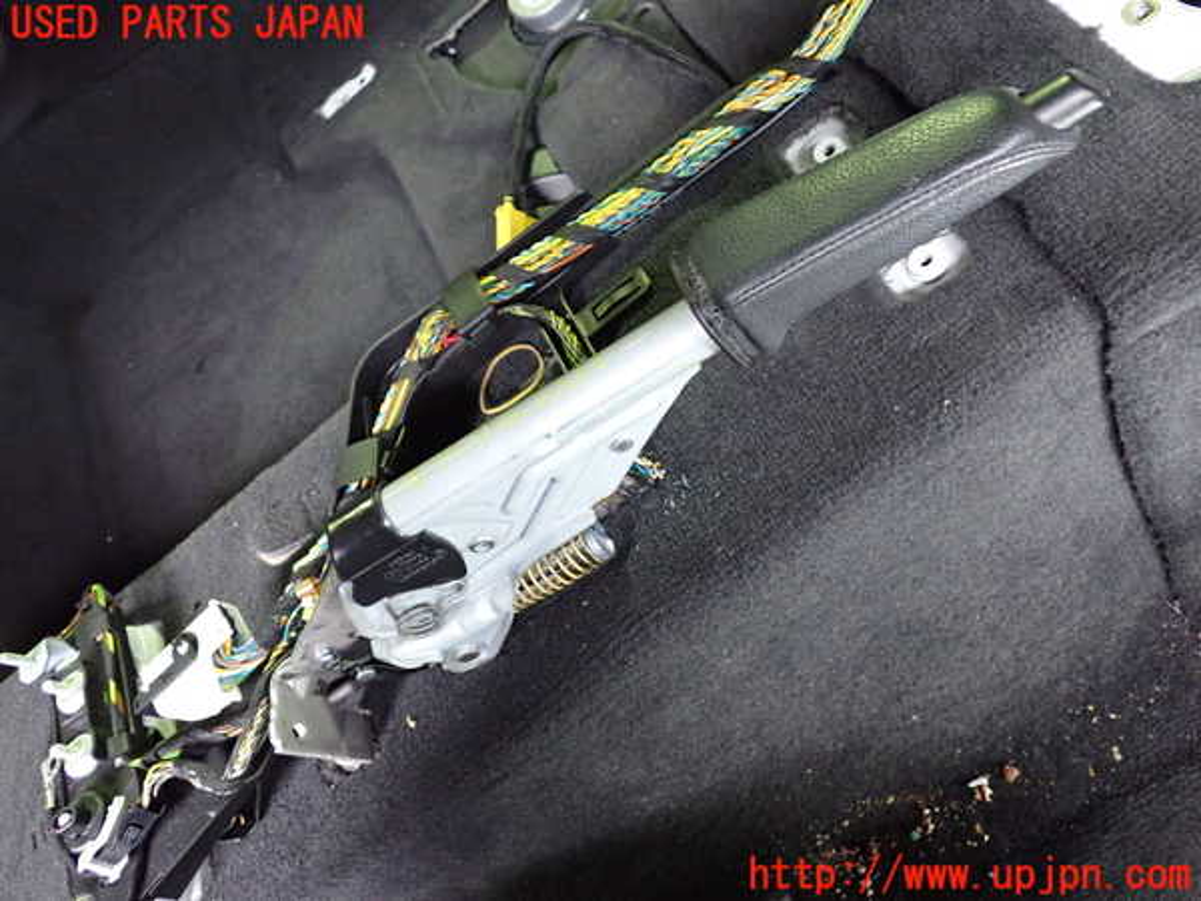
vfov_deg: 46.8
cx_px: 600
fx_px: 1041
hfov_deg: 60.0
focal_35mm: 30
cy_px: 450
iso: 800
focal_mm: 5.4
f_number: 2.3
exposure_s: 1/30
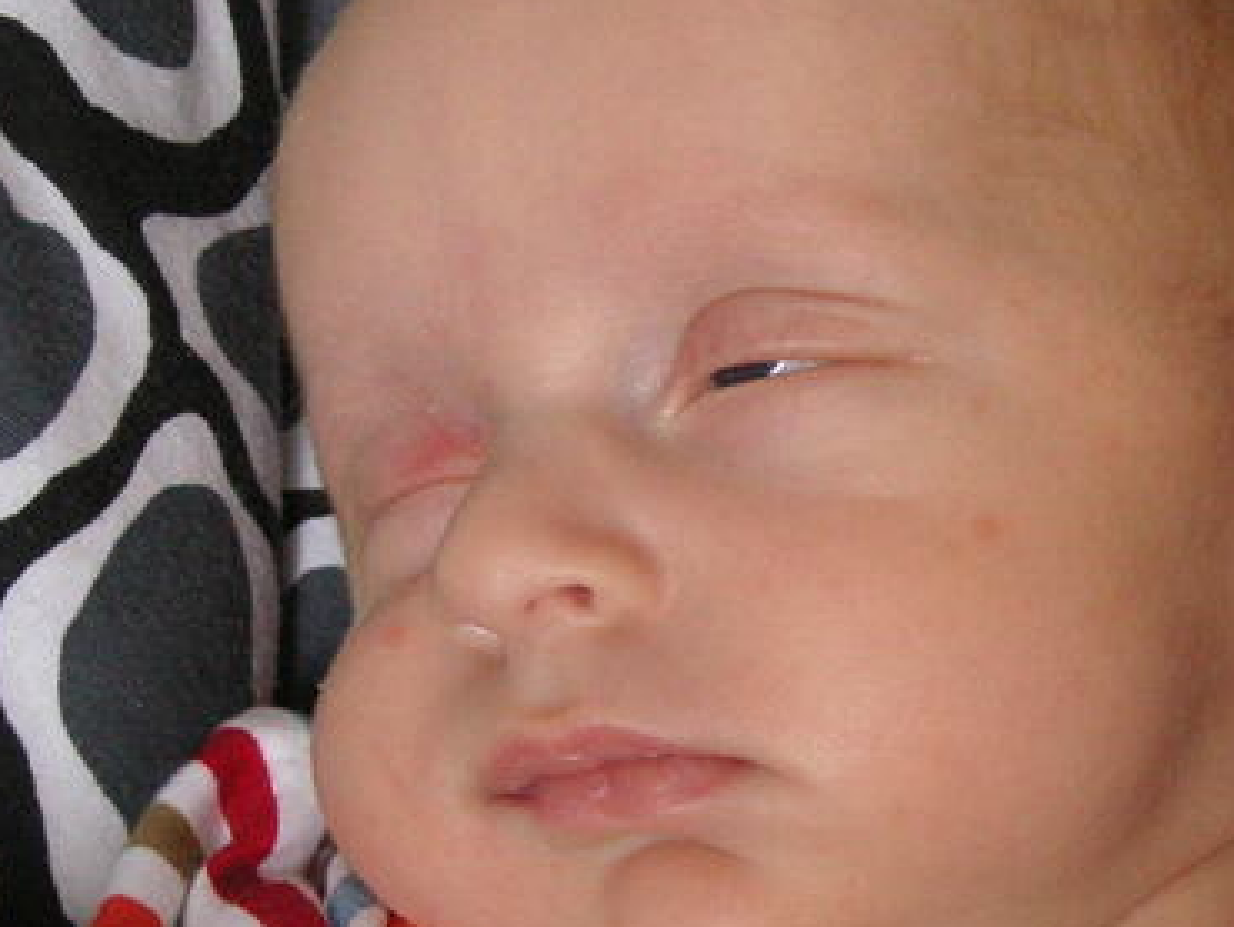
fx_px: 2854
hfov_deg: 24.3
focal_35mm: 80
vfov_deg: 18.4
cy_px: 560
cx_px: 764
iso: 125
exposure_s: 1/45
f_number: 2.8
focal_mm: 6.1
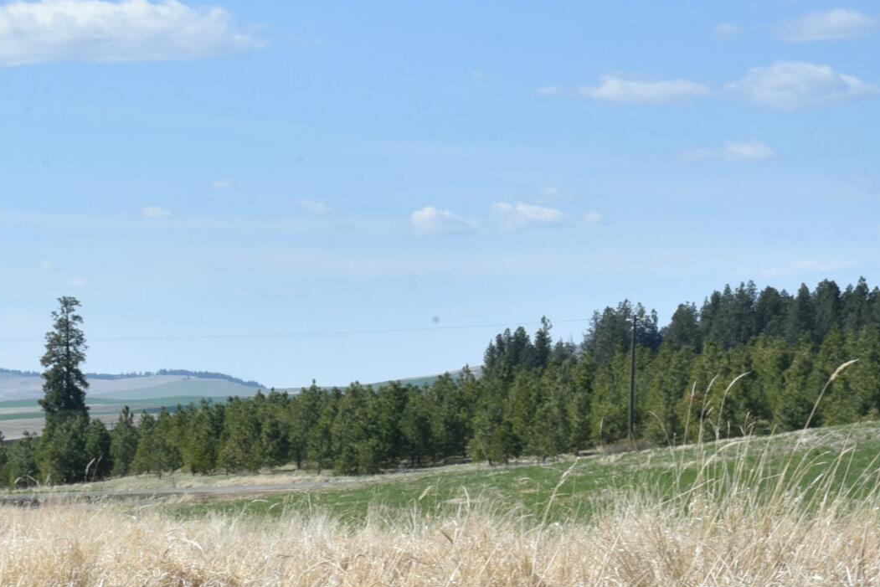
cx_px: -358
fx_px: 3838
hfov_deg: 12.5
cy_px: 738
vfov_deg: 8.6
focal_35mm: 157
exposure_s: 1/60
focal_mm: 55
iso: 220
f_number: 22
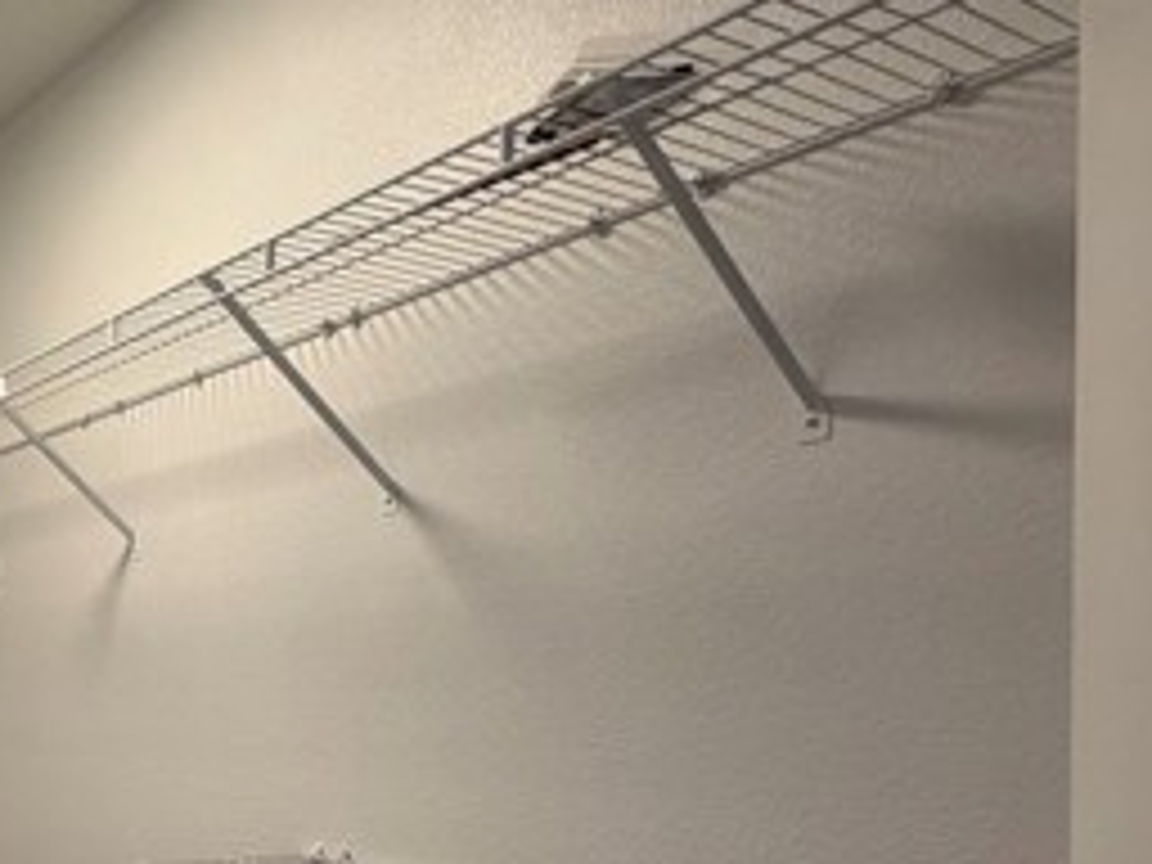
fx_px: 1165
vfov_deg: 38.8
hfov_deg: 41.4
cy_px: 720
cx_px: -130
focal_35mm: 35
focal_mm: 2.22
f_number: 2.2
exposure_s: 1/120
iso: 250
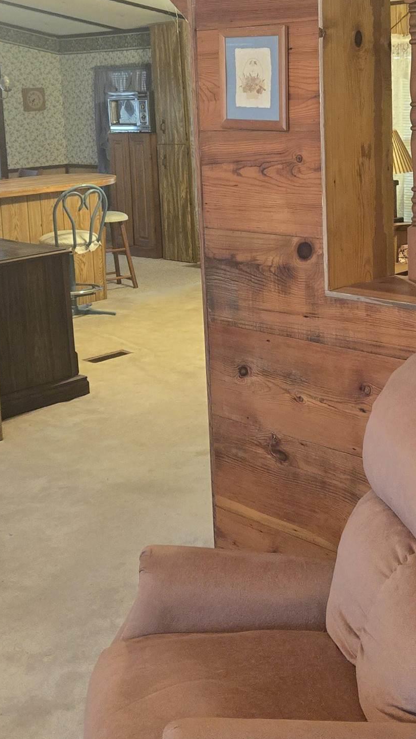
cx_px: 295
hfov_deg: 22.5
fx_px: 1039
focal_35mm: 53
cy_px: 223
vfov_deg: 38.5
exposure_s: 1/120
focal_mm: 5.4
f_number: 1.8
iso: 1000
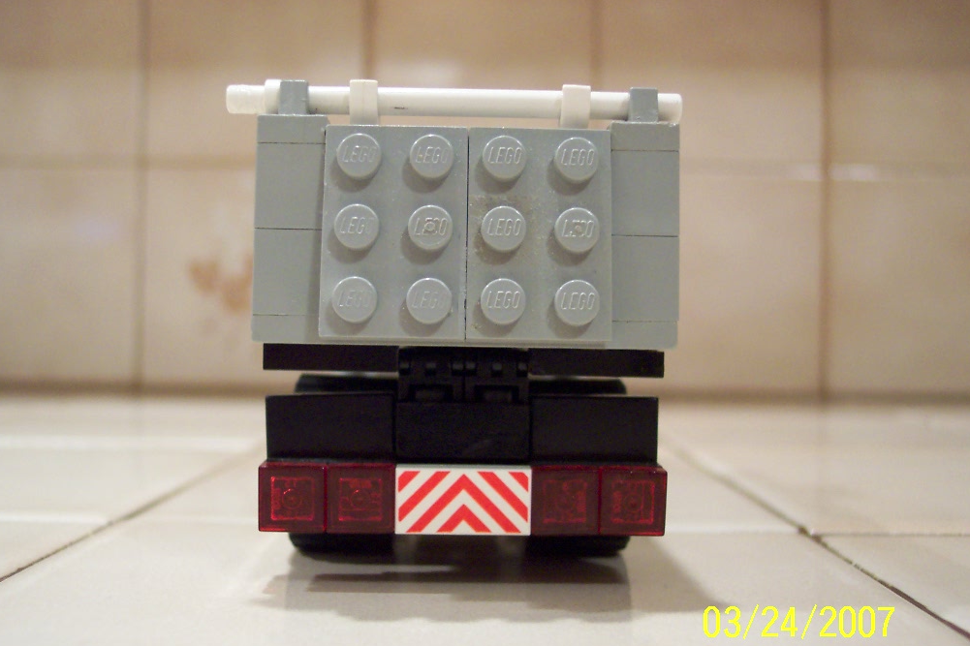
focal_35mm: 41
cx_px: 482
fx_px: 1104
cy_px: 333
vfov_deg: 32.6
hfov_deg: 47.4
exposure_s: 1/30
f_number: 2.8
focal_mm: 8
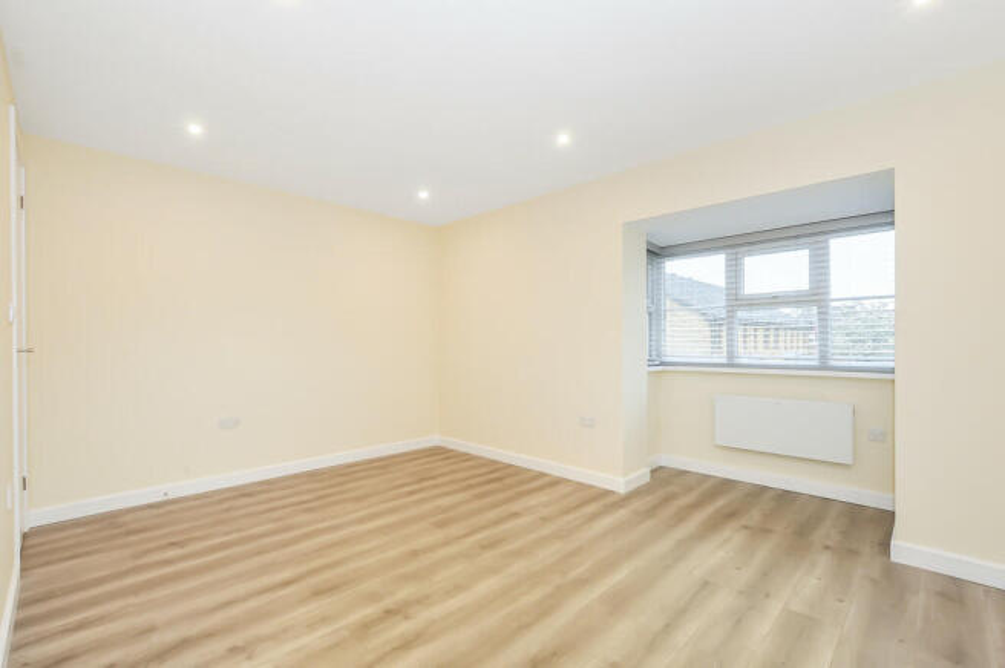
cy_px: 334
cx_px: 502
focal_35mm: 15
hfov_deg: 100.4
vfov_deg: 77.2
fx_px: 418
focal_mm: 10
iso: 250
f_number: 14
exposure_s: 1/3
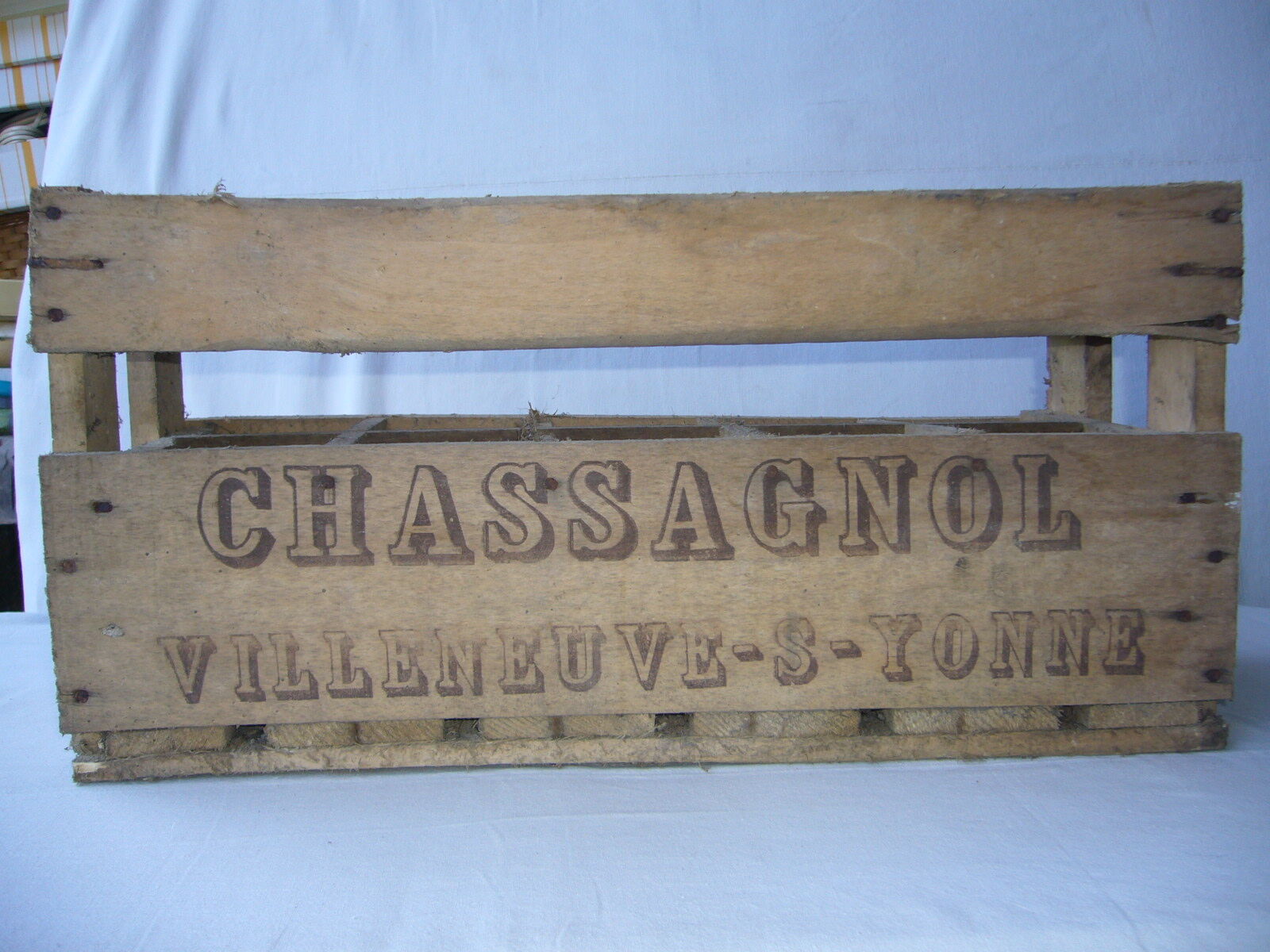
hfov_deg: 52.6
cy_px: 476
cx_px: 635
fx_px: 1284
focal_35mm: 35
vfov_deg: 40.7
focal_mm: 5.8
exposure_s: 1/60
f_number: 2.8
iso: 80
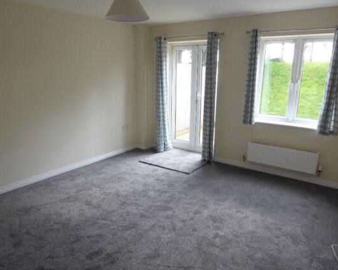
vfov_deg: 53.1
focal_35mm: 27
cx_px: 170
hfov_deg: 64.1
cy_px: 138
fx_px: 270
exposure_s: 1/125
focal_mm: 4.3
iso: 400
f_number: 3.3
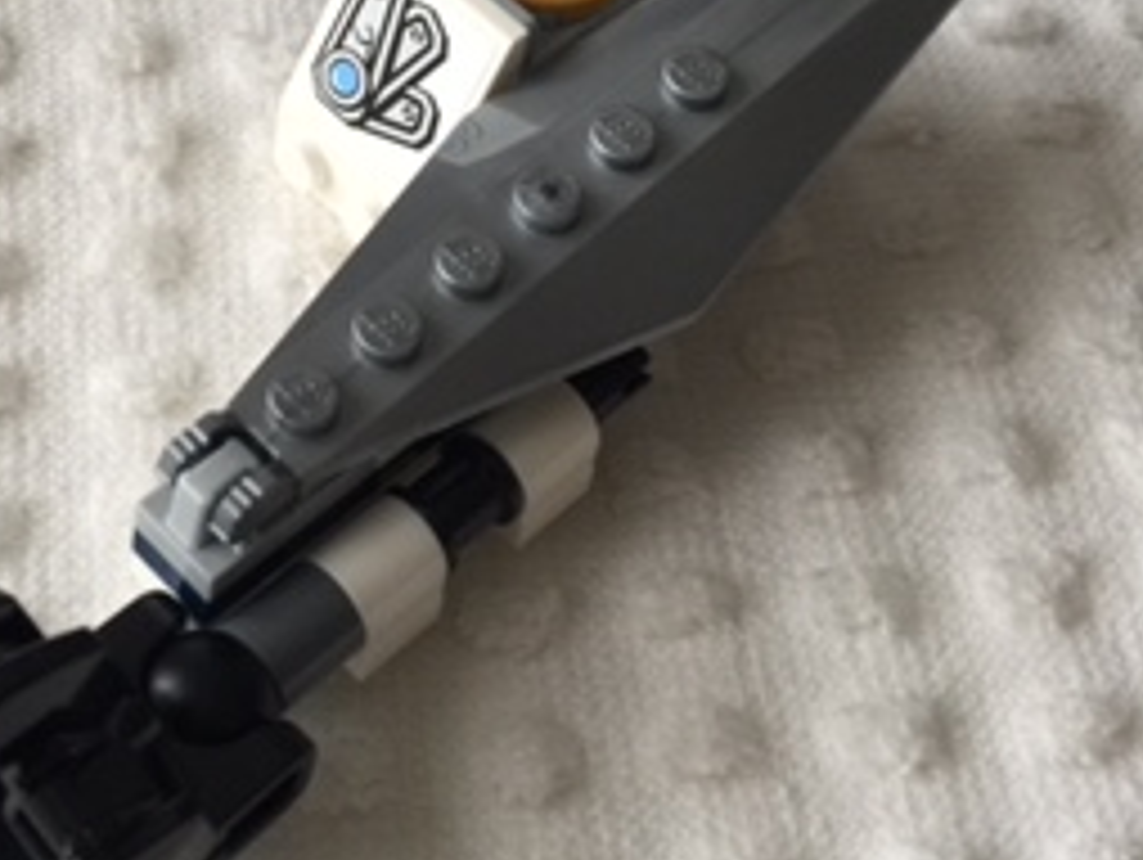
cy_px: 23
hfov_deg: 26.3
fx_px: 2413
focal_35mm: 73
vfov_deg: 19.7
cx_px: 292
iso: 40
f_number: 2.2
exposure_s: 1/40
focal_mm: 4.15
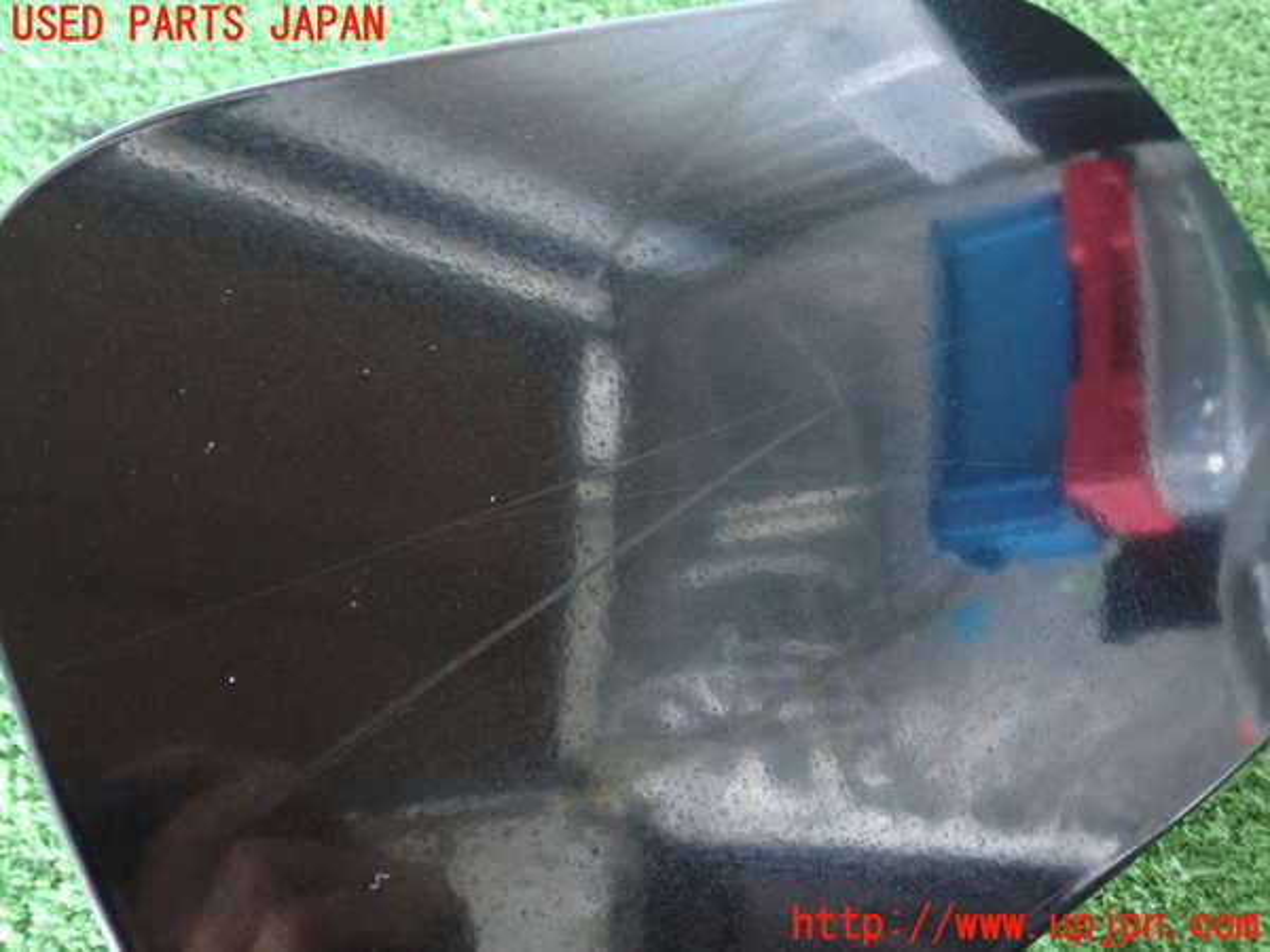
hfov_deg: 51.4
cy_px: 476
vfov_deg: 39.7
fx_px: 1321
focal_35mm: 36
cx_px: 635
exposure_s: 1/25
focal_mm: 6.37
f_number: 2.5
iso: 800
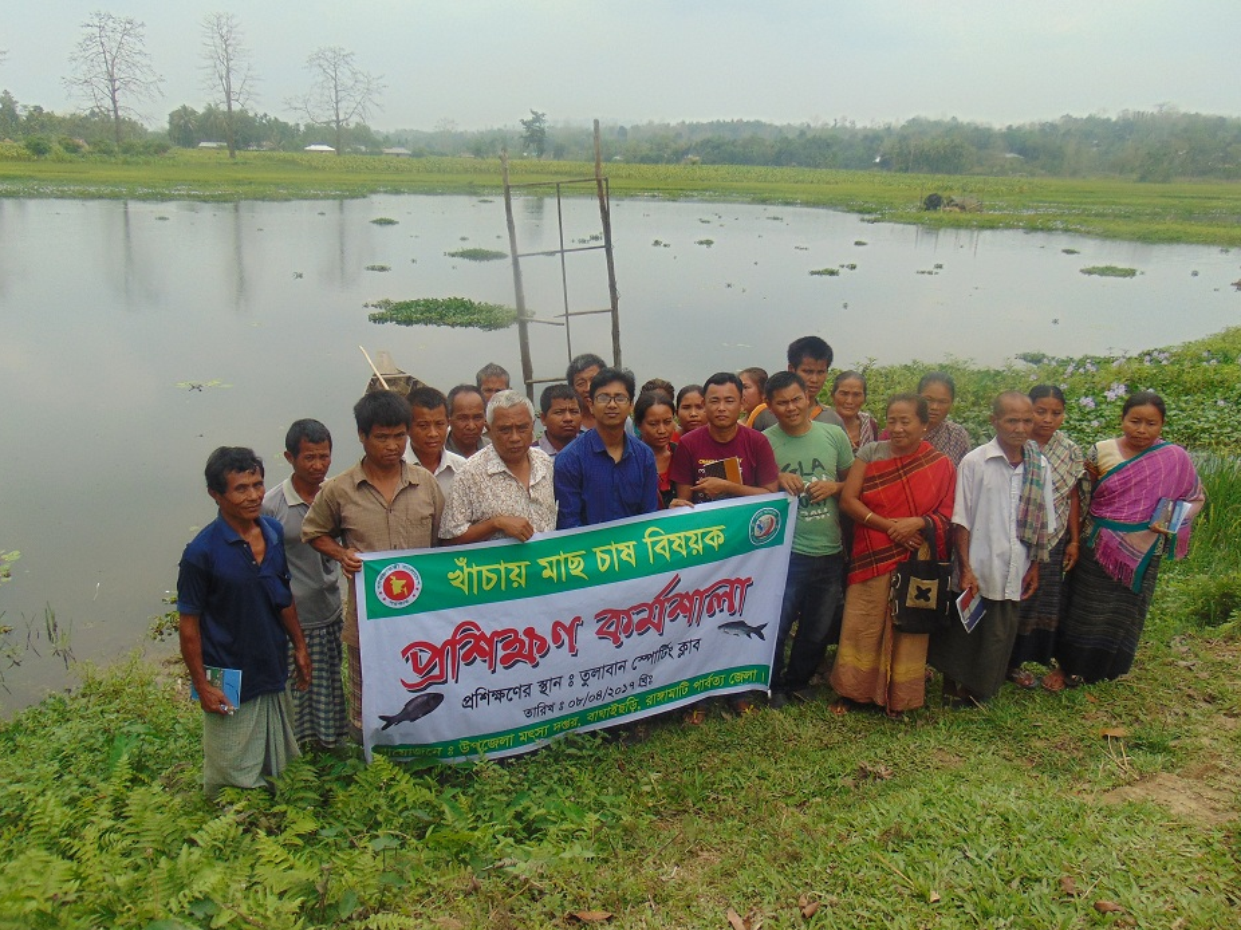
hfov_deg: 65.3
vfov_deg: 51.3
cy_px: 449
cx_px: 582
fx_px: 968
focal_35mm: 27
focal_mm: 4.5
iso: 80
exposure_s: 1/800
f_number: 3
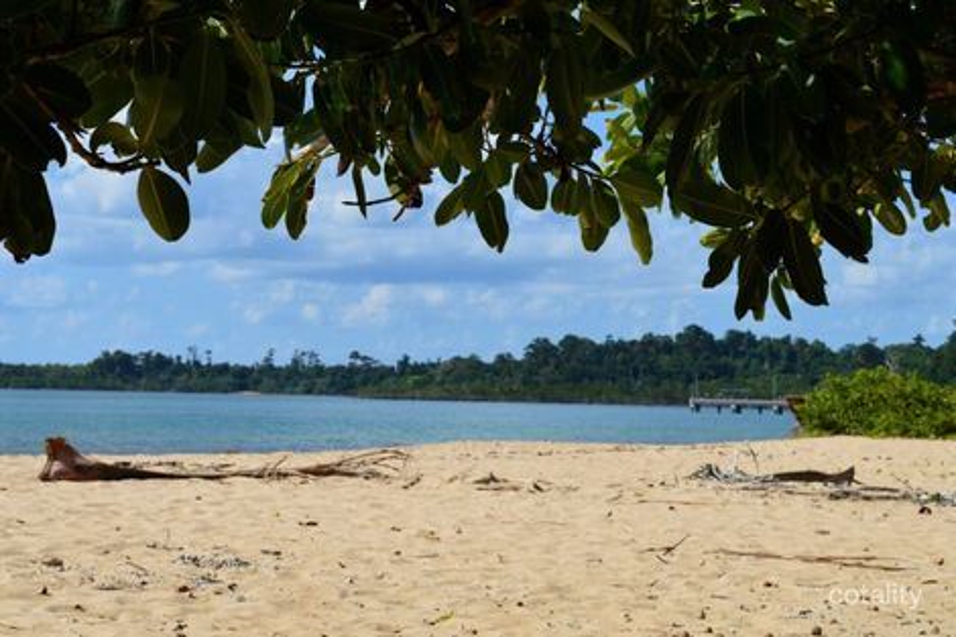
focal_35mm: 82
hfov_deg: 24.6
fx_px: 2190
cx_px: 478
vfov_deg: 16.5
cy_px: 318
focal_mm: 55
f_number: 11
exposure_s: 1/500
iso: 320
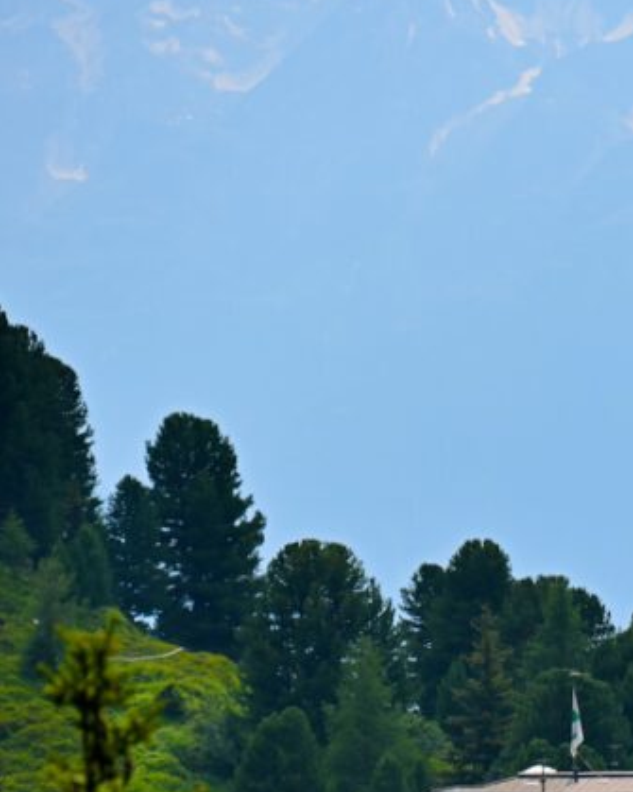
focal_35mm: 493
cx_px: 691
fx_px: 11549
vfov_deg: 3.9
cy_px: 599
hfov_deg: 3.1
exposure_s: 1/640
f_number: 6.3
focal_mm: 200
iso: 100
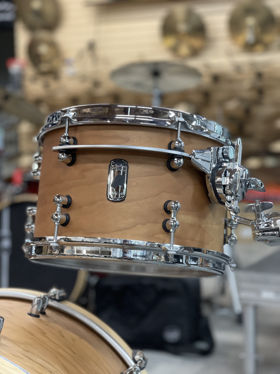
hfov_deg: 22.9
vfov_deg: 30.3
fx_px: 690
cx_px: 140
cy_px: 187
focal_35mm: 64
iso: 250
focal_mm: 7.5
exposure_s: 1/40
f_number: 2.2
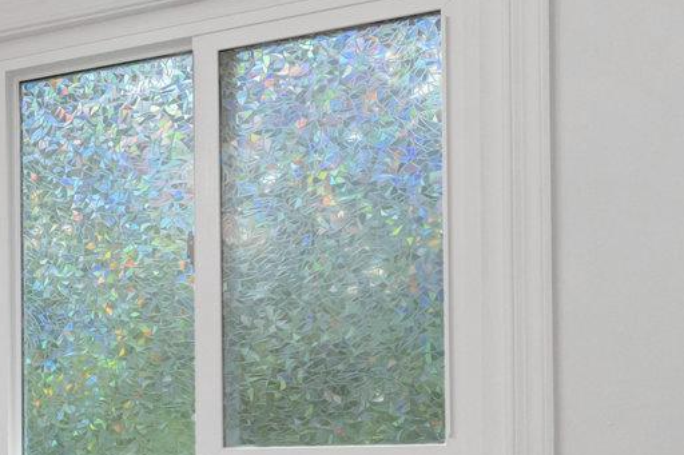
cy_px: 520
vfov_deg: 20.1
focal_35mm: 64
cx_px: -247
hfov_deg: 26.0
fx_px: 1216
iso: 1250
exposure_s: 1/80
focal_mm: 16
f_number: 8
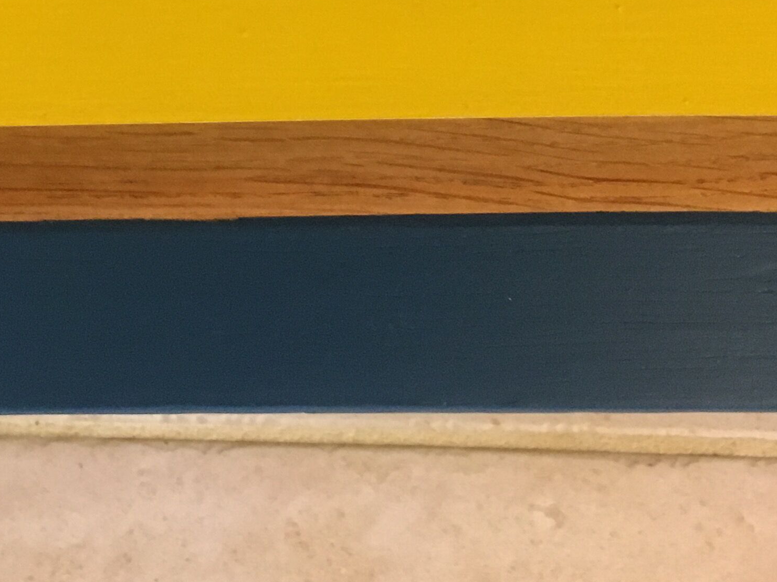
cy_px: 14
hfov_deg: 24.6
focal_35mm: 79
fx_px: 1773
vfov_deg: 18.2
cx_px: 239
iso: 400
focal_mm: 4.15
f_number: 2.2
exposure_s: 1/17
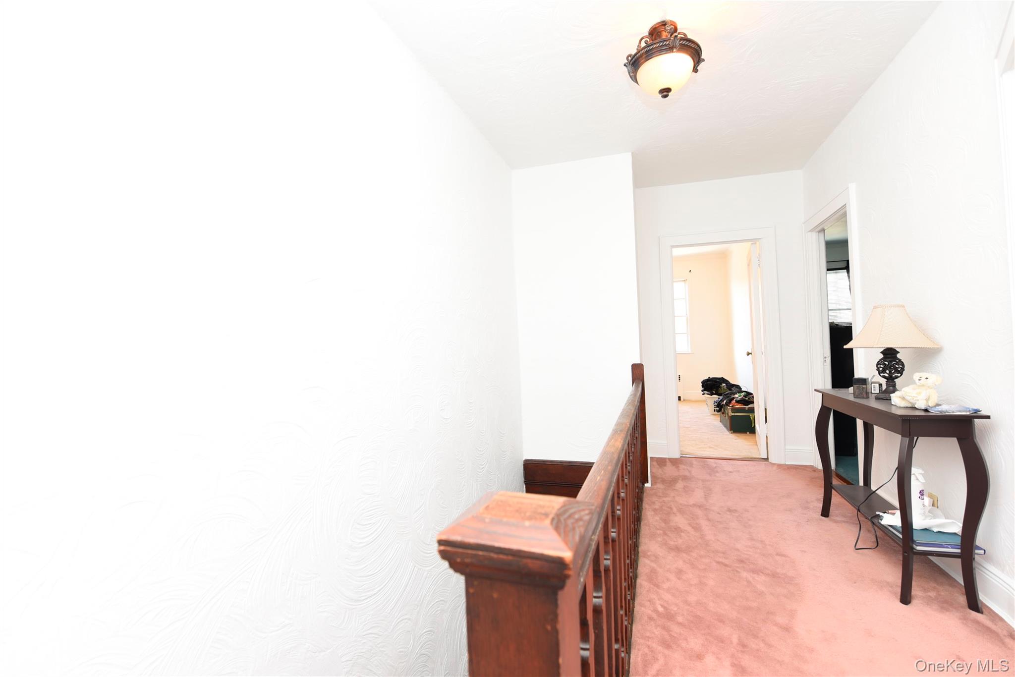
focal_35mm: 15
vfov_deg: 77.3
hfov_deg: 100.4
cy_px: 338
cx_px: 508
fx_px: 423
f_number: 5.6
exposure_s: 1/10
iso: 200
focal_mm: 15
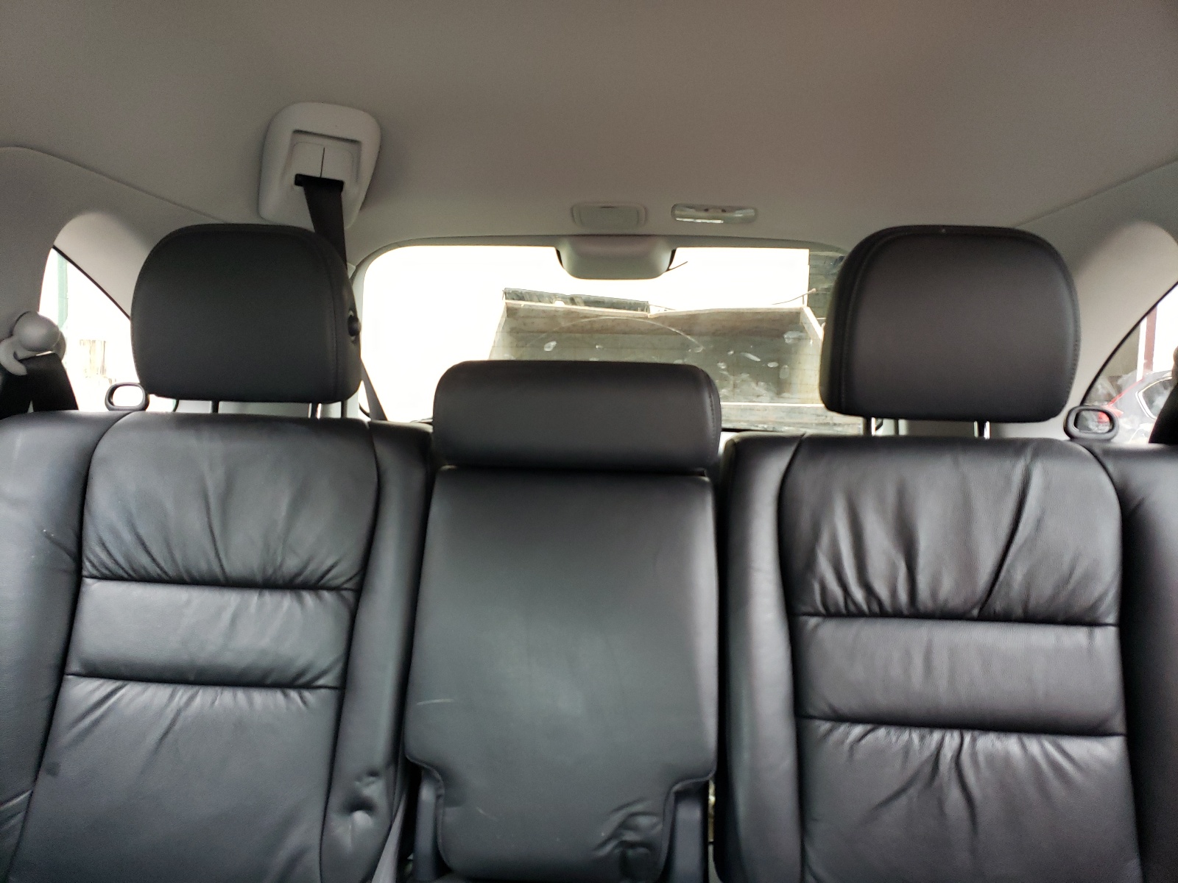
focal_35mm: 26
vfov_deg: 53.1
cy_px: 442
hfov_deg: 67.3
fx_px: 885
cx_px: 589
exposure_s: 1/60.2
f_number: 1.5
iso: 236
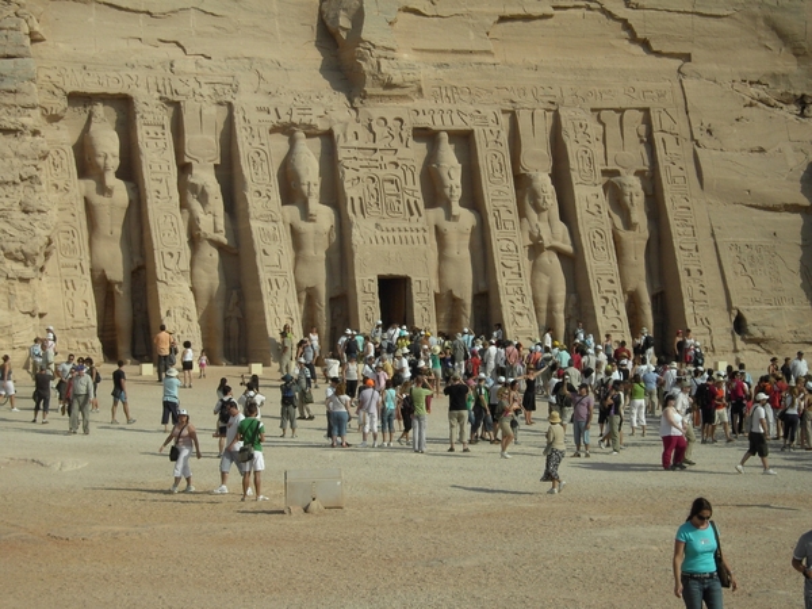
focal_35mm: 92
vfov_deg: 16.1
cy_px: 304
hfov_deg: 21.3
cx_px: 406
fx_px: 2158
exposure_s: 1/220
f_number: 9.5
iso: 50
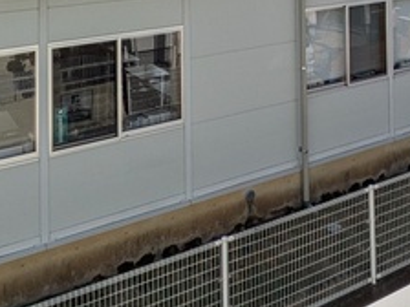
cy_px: -121
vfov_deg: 21.4
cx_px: 405
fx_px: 711
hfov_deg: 30.1
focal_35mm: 60
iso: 50
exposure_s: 1/1923
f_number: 2.2
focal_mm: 1.83
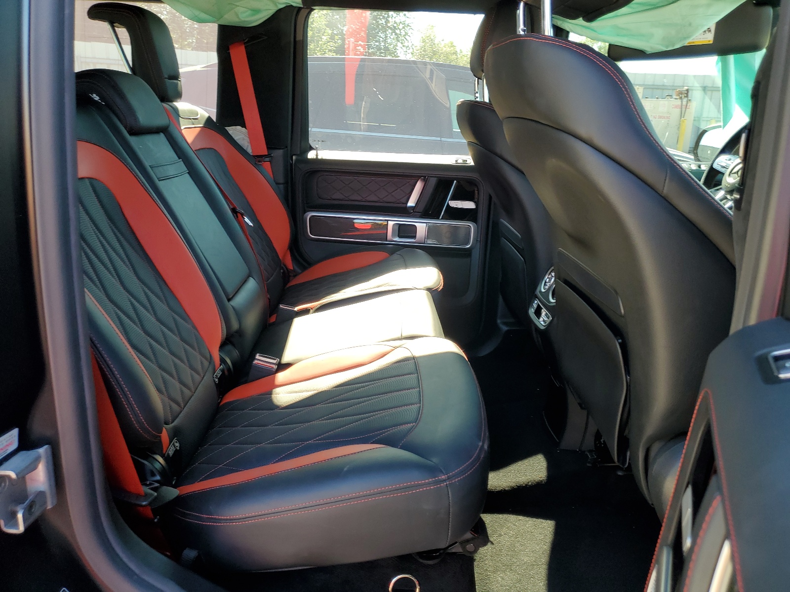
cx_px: 395
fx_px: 593
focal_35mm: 26
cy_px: 296
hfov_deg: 67.3
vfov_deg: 53.1
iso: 53
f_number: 1.5
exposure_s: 1/120
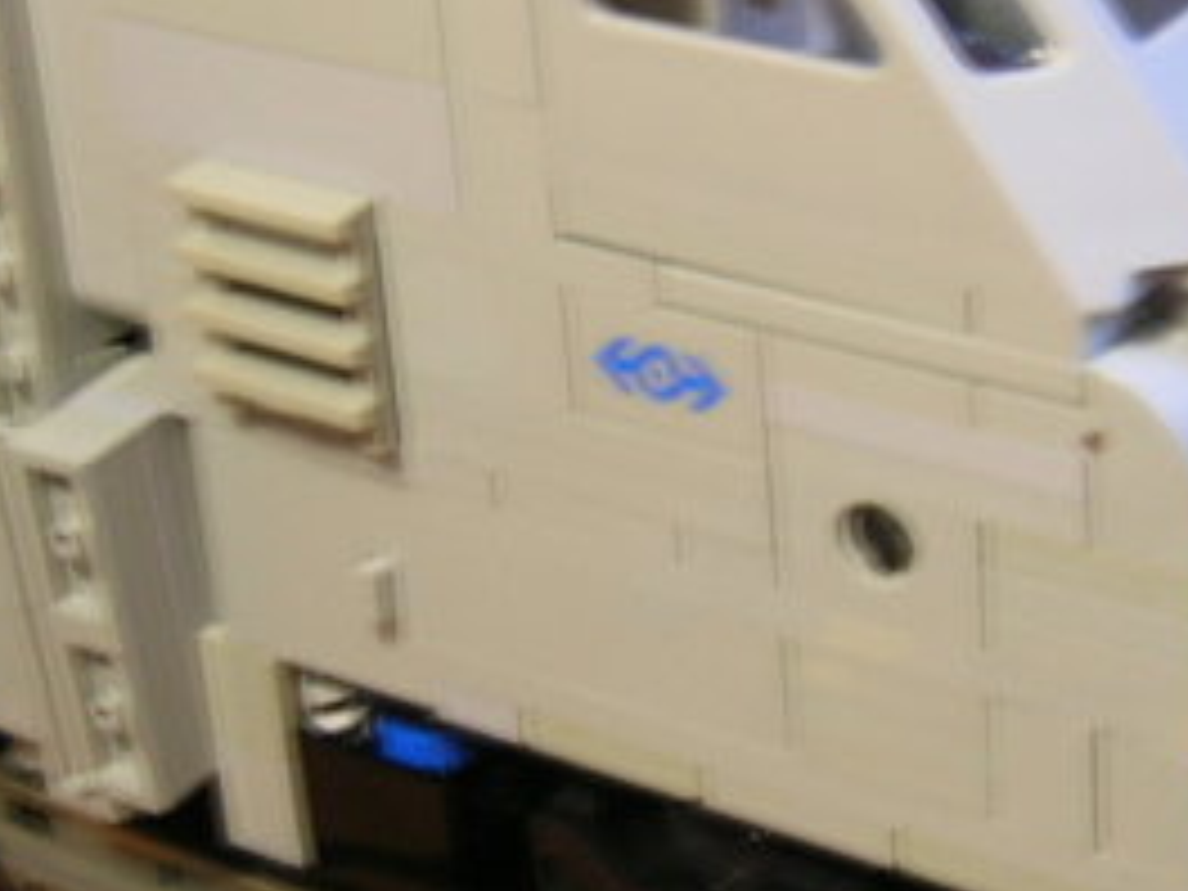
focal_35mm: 103
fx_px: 3535
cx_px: 590
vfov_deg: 14.4
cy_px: 374
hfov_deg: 19.1
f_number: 2.9
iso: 50
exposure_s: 1/6.8
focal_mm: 5.7
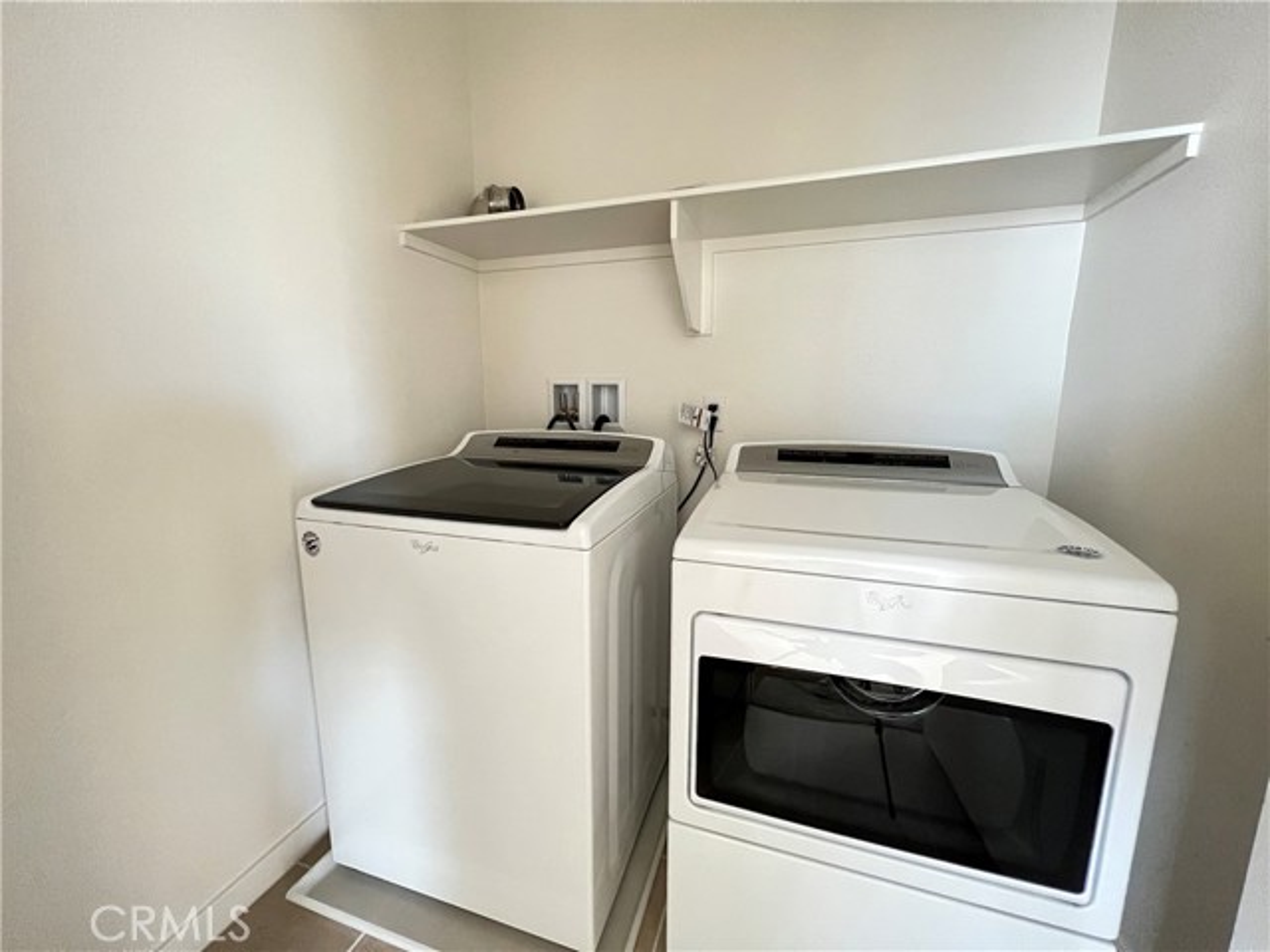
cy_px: 476
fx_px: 477
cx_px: 635
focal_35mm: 13
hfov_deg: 106.2
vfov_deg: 89.9
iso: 1000
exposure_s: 1/52
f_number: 1.8
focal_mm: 1.57
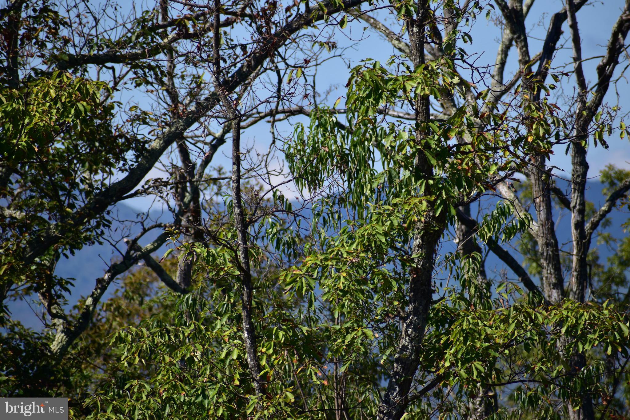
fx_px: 7874
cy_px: 210
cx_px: 315
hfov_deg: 4.6
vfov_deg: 3.1
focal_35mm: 450
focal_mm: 300
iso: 200
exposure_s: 1/800
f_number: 6.3
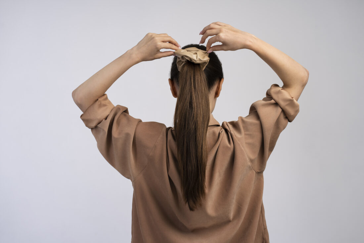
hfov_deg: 23.9
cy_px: 122
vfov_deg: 16.1
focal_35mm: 85
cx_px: 182
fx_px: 859
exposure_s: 1/160
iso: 100
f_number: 5.6
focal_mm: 85
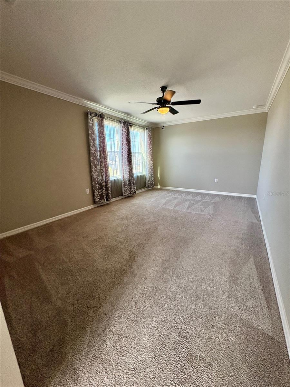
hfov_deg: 85.7
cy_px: 194
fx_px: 156
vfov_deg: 102.1
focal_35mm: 14
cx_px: 145
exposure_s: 1/120
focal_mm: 2.22
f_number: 2.2
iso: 250
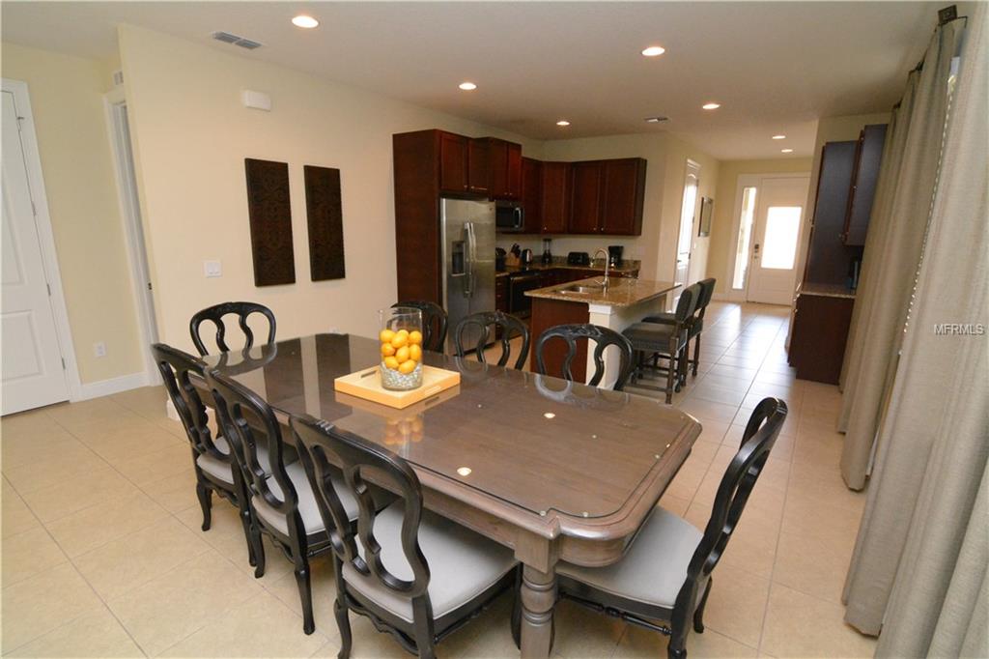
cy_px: 330
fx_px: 453
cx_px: 494
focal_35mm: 16
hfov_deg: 95.0
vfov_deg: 72.0
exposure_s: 1/60
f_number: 10
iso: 4500
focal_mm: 11
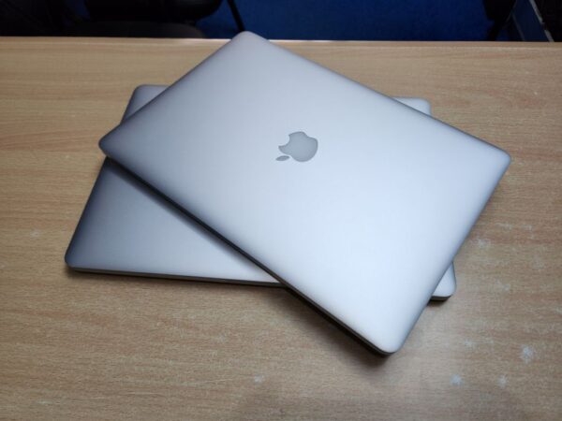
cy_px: 210
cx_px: 281
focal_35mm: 23
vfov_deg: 58.9
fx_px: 373
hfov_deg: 73.9
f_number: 1.8
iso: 50
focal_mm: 5.4
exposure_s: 1/100
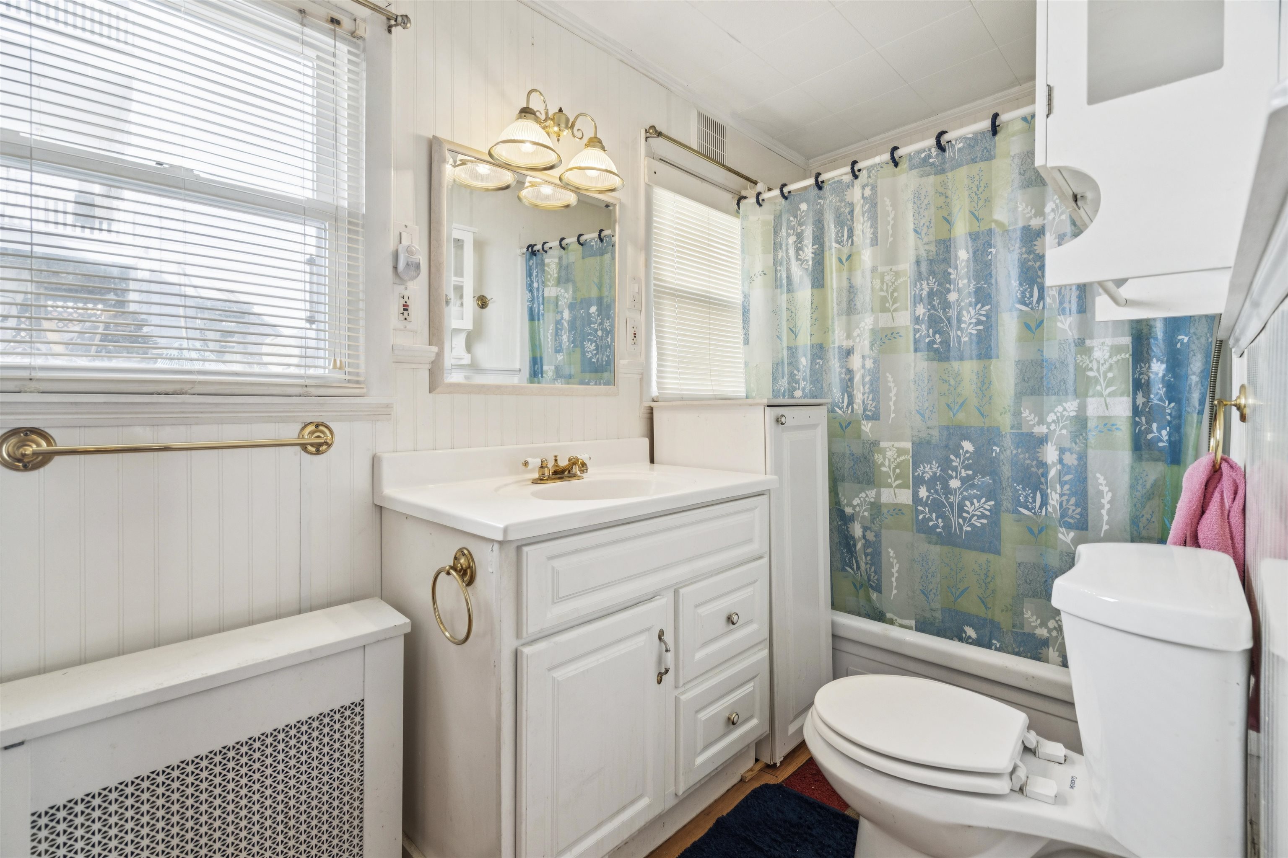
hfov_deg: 96.7
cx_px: 644
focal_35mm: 16
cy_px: 429
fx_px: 572
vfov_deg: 73.7
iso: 640
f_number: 8
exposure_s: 1/8
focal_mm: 16
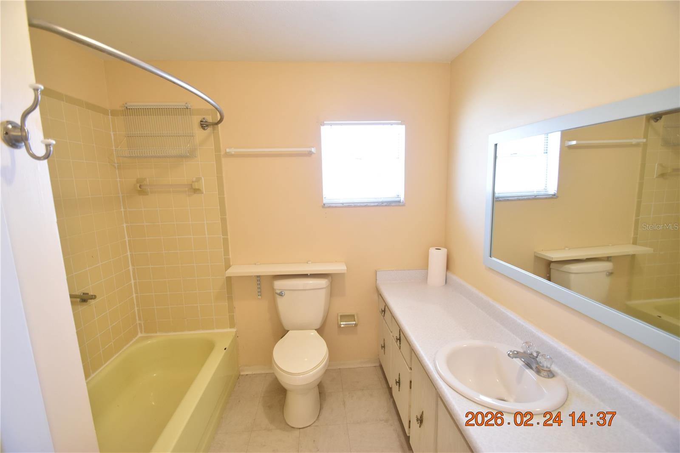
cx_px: 340
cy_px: 226
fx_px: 283
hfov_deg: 100.4
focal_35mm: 15
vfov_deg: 77.3
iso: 800
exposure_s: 1/20
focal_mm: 10
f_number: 3.5
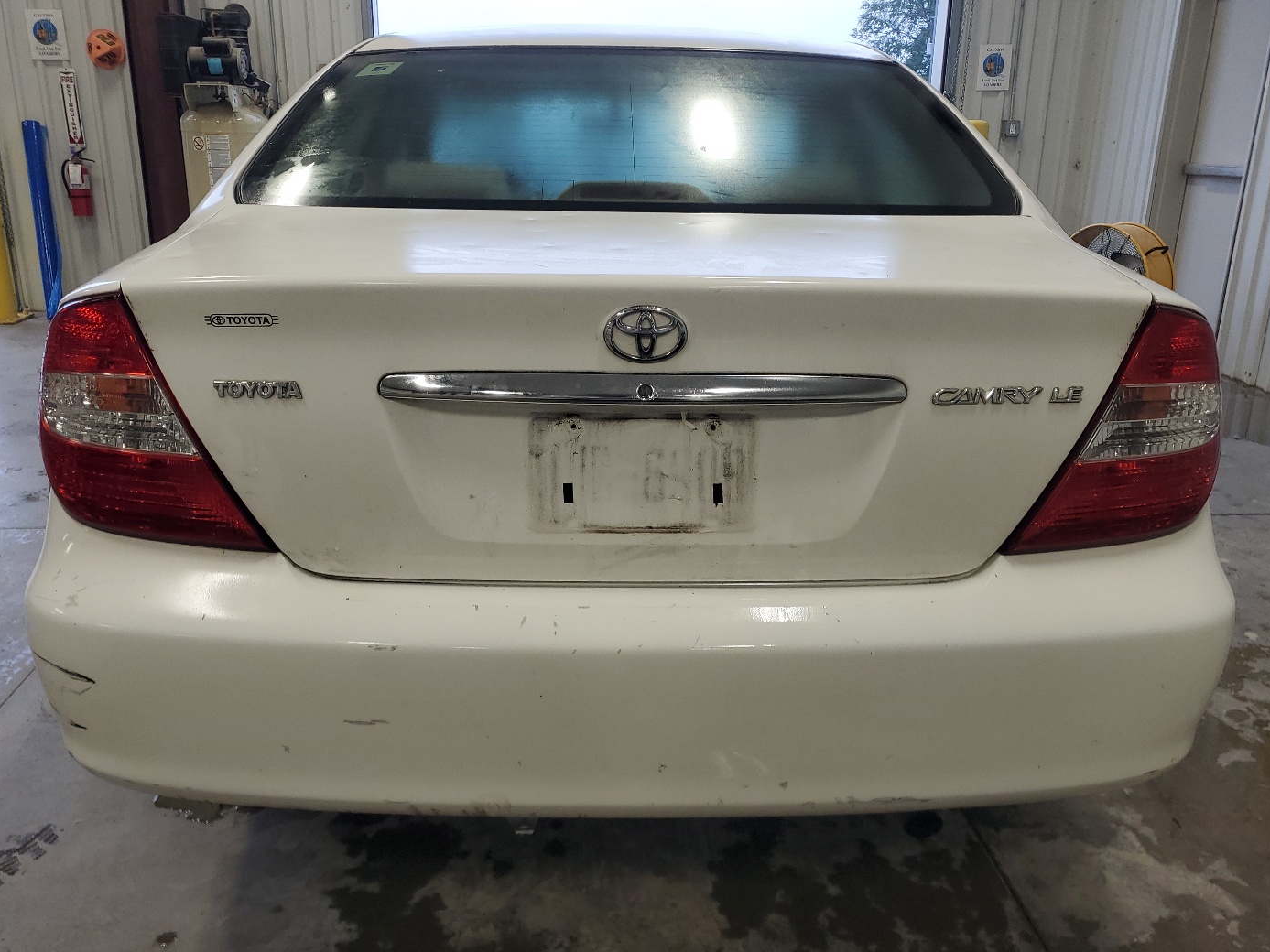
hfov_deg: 60.0
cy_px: 476
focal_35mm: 30
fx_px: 1101
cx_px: 657
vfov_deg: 46.8
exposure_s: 1/156
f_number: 1.5
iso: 50
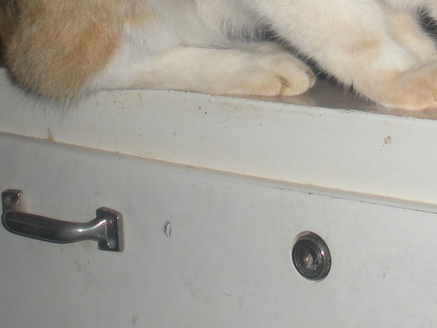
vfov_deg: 13.5
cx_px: 352
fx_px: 1338
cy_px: -87
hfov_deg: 18.4
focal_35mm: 106
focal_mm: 6.3
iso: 64
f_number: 3.5
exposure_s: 1/60
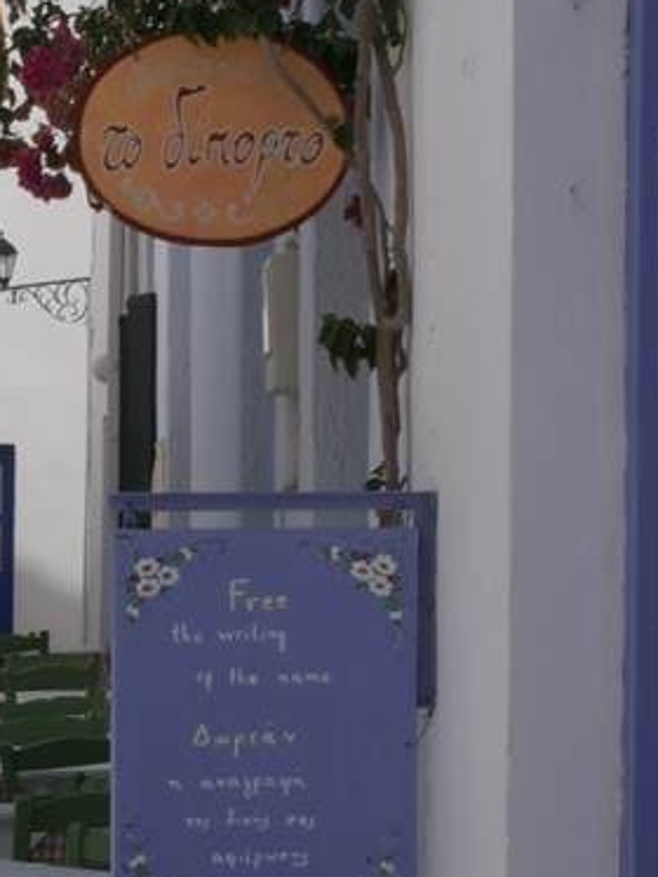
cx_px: -348
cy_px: 611
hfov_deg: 10.0
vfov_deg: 13.7
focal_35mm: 144
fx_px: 3648
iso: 100
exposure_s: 1/50
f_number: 16
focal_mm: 14
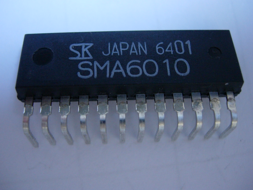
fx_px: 285
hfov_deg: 47.9
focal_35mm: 39
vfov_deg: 36.8
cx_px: 124
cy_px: 94
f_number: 2.8
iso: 200
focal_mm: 7.8
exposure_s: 1/10.6
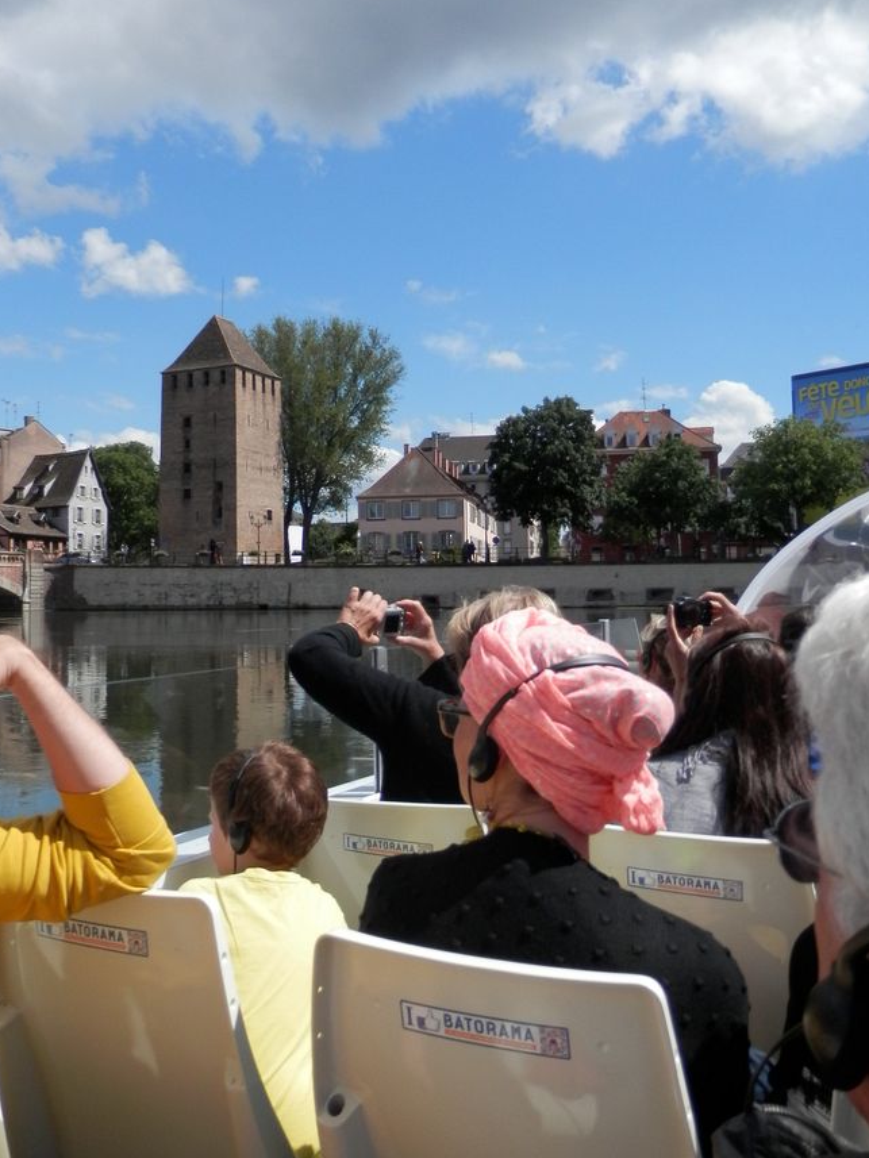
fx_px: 1171
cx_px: 361
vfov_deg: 52.5
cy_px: 520
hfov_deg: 40.6
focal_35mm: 35
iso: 80
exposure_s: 1/160
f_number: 8.7
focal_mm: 4.5
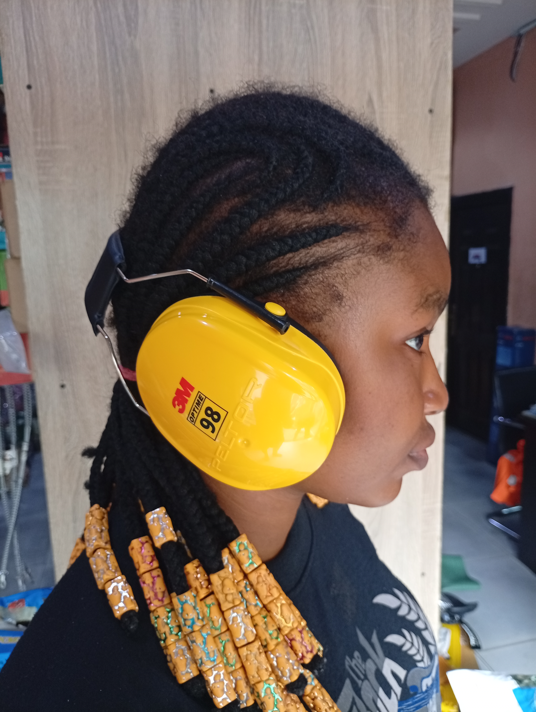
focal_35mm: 27
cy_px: 356
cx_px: 268
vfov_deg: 65.2
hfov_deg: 51.5
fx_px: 556
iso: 155
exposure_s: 1/50
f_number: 1.8
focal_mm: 3.84
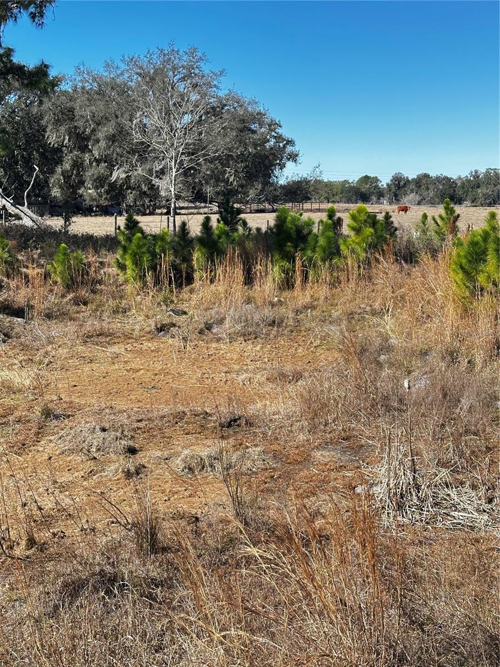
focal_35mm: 48
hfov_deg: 30.3
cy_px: 334
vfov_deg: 39.7
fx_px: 924
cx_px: 250
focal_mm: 6.86
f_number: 1.78
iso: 64
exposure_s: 1/980
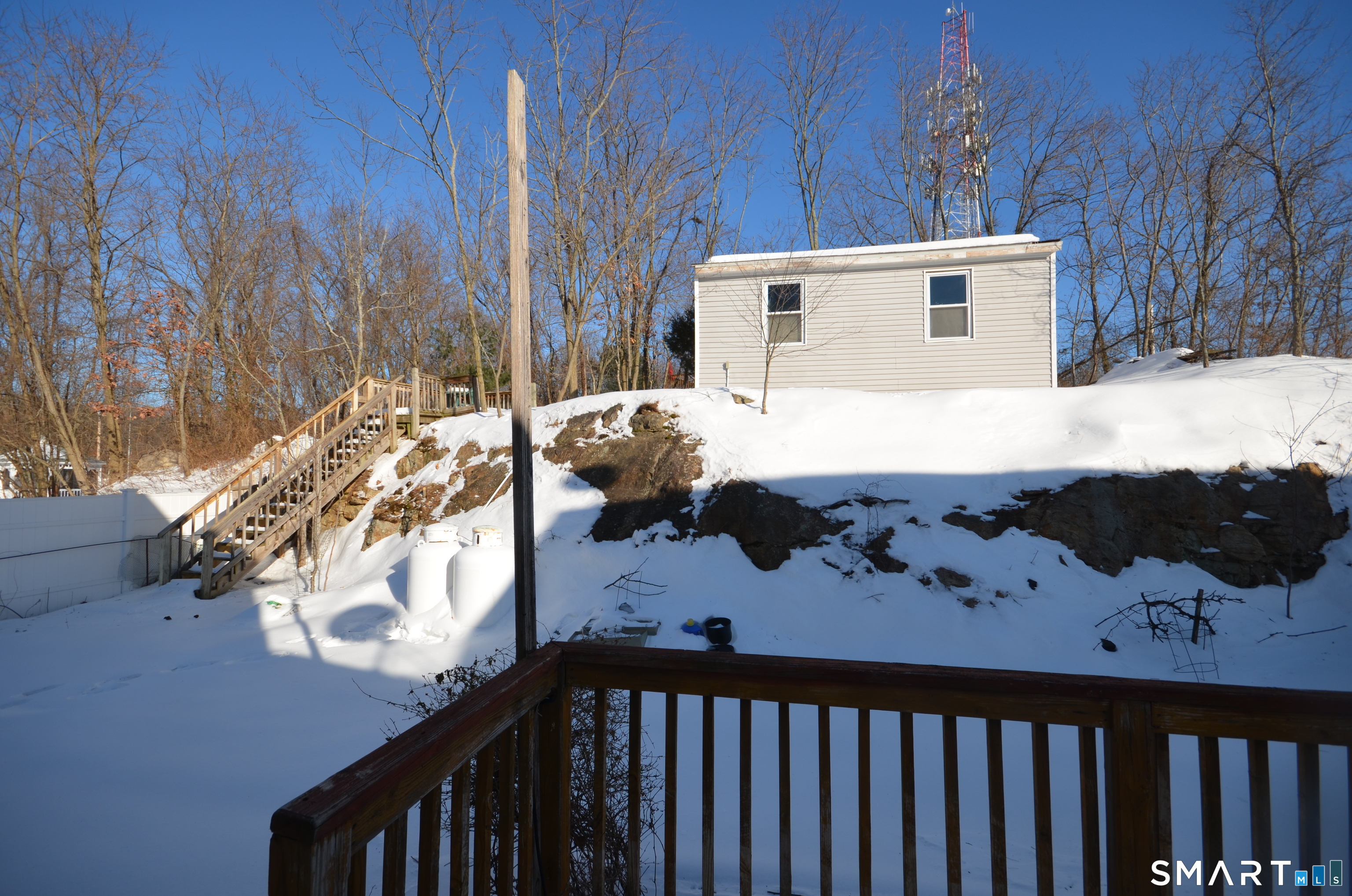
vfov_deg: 77.1
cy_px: 448
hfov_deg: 100.5
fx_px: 562
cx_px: 676
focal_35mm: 15
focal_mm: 10
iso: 100
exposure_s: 1/320
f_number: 9
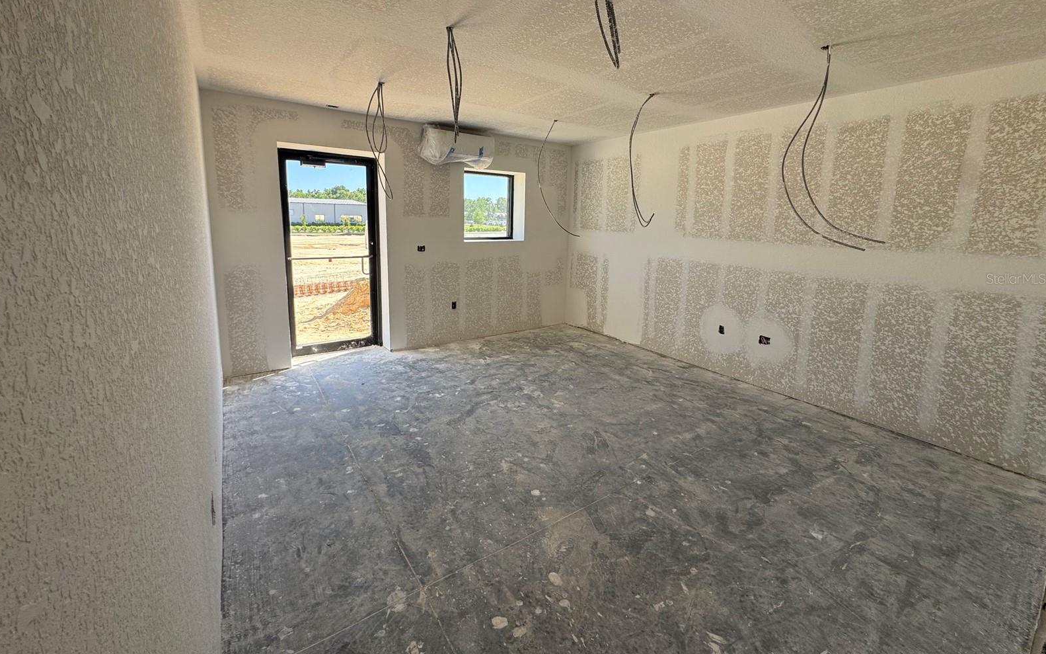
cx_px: 520
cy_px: 278
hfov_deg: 101.5
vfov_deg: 74.3
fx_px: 428
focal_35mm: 15
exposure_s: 1/257
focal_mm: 2.22
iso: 40
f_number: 2.2
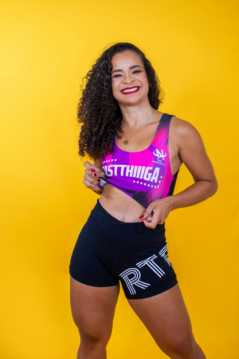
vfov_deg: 38.2
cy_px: 180
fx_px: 518
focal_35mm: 52
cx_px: 120
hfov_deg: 26.0
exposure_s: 1/200
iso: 250
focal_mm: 35
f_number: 3.2
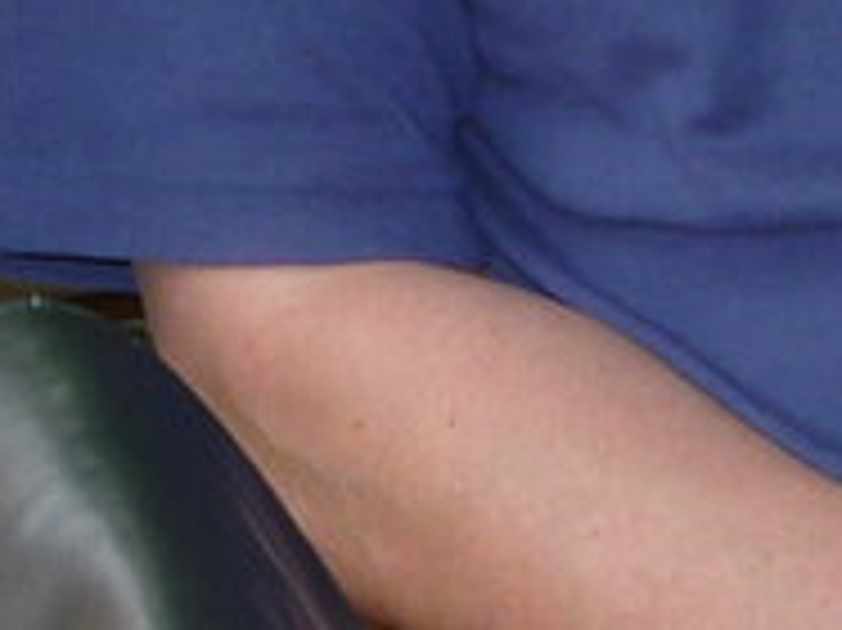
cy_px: -1076
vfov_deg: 7.1
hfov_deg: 10.2
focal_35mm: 193
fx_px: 4692
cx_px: 23
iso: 100
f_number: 4
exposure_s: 1/125
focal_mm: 5.2
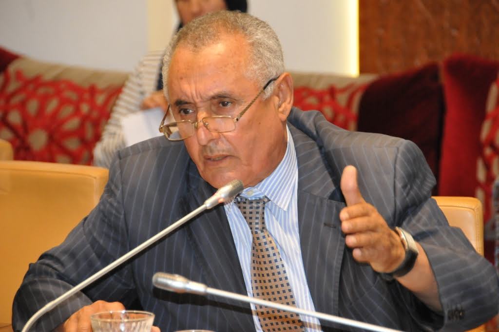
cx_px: 250
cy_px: 166
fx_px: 3530
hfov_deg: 8.1
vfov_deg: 5.4
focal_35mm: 255
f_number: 6.3
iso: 3200
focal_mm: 170
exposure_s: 1/60
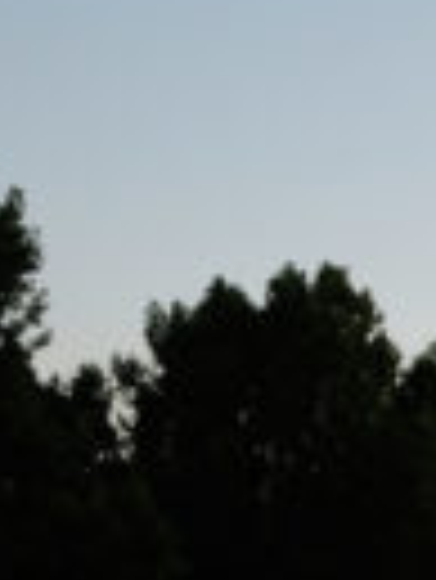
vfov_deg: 10.8
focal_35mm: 172
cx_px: 1407
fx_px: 2884
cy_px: 1014
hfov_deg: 7.4
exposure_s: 1/2.5
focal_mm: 22
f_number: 8
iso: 200
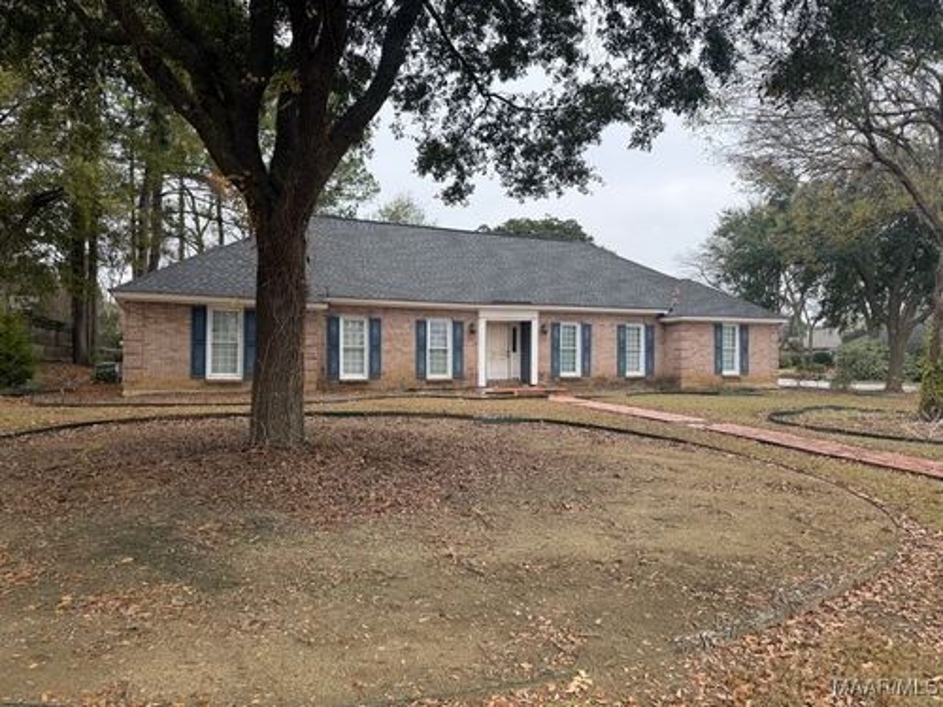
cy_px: 354
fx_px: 654
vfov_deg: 56.8
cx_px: 472
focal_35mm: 24
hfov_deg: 71.6
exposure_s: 1/805
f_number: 1.78
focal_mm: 6.76
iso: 100
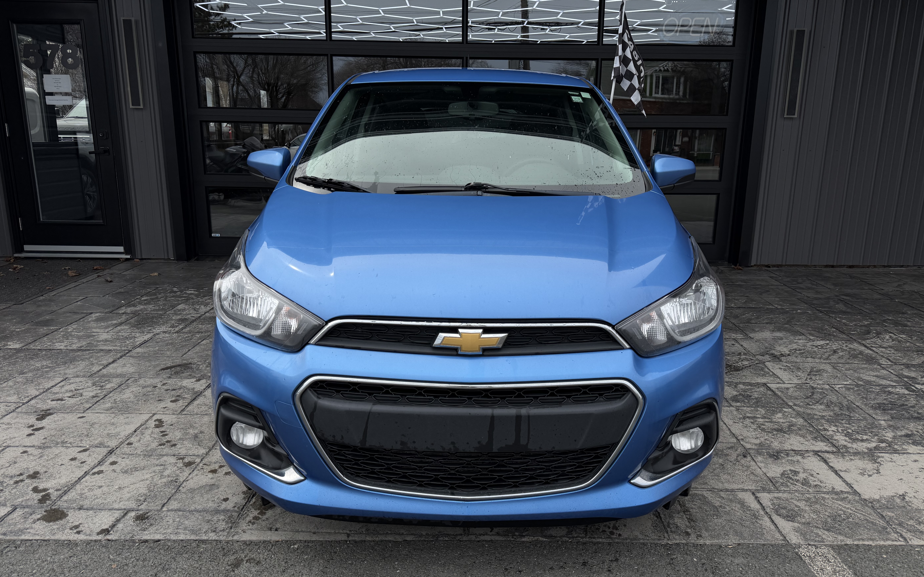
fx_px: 655
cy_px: 299
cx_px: 470
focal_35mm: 26
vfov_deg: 47.6
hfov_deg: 70.4
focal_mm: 6.76
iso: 80
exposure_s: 1/4405
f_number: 1.78
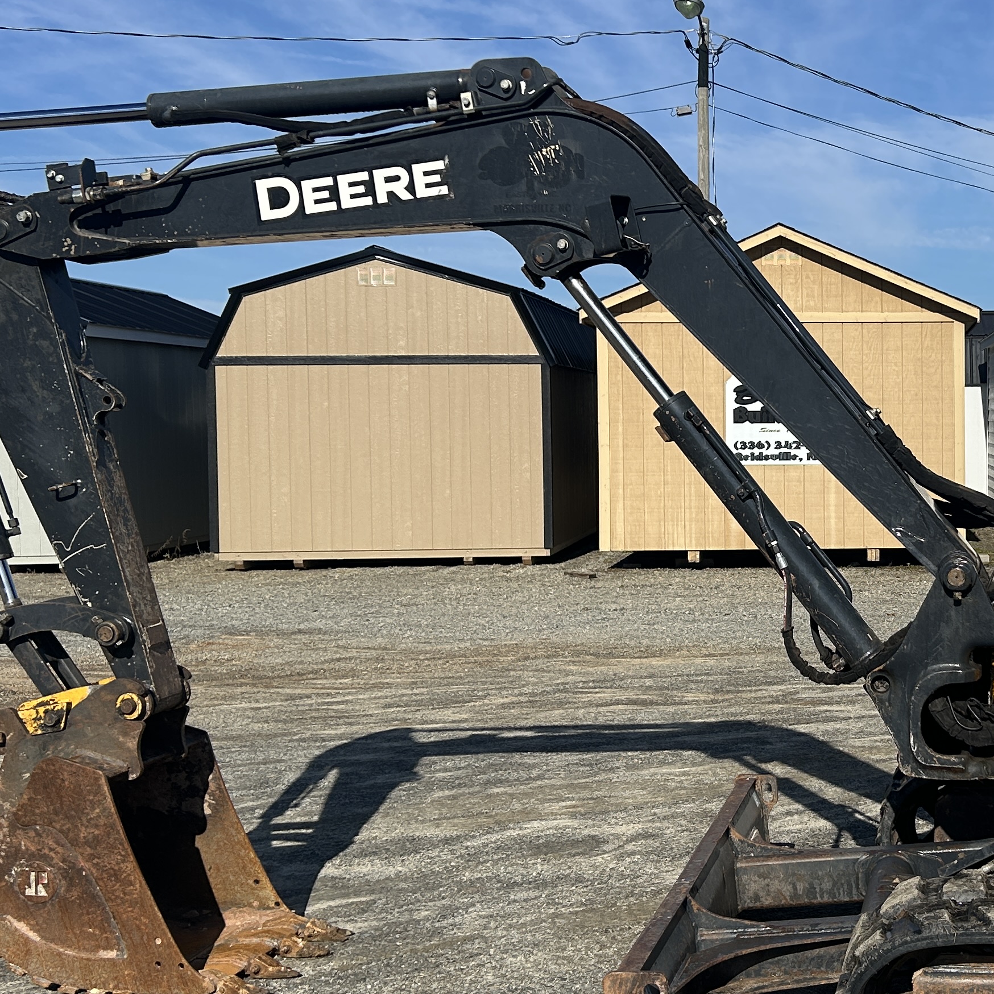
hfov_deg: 30.5
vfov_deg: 32.2
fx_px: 1722
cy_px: 480
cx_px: 928
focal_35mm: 53
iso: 50
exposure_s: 1/6211
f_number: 1.5
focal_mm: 5.7
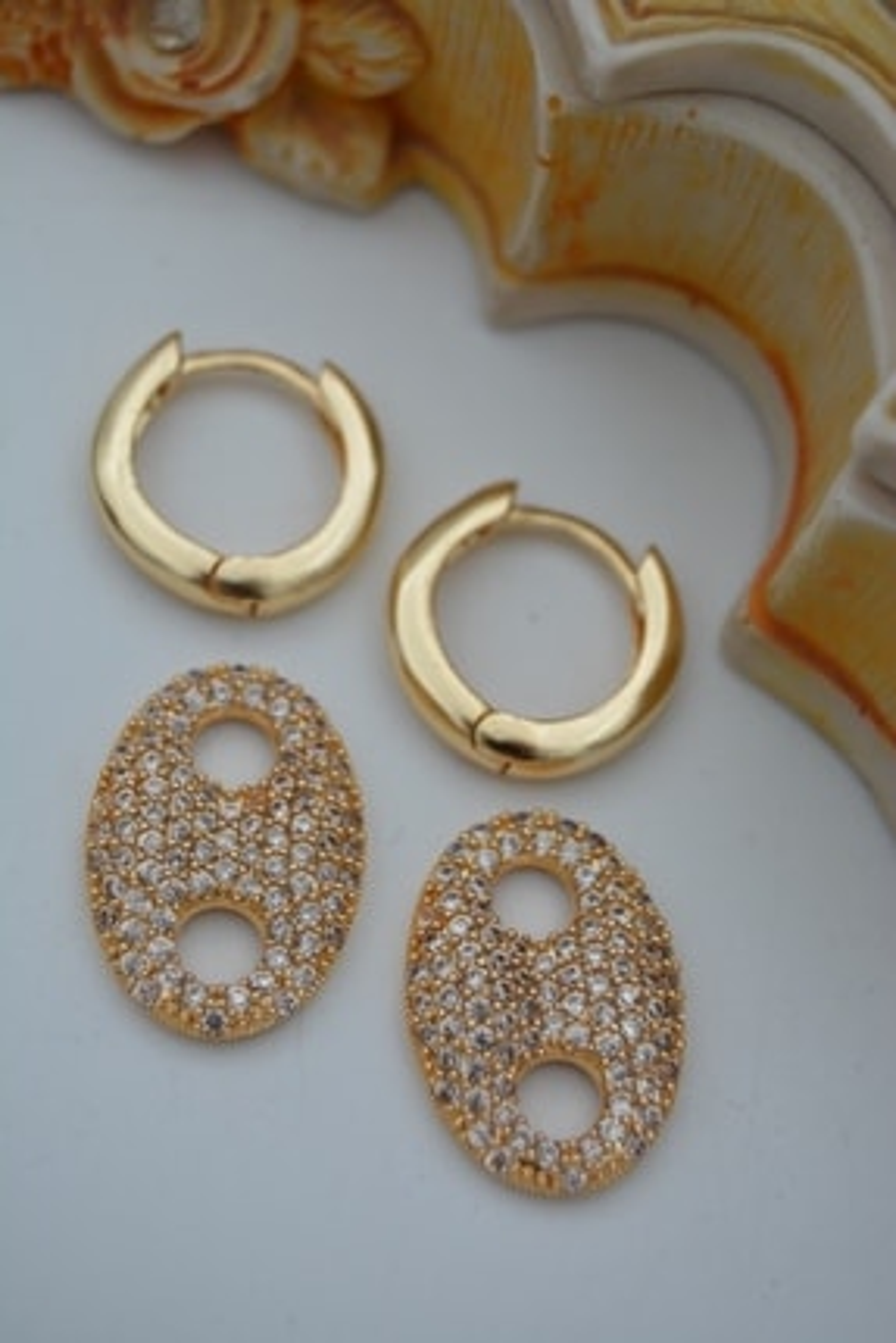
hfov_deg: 16.6
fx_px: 3077
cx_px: 448
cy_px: 672
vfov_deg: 24.6
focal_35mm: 82
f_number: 8
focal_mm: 55
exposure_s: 1/200
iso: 200
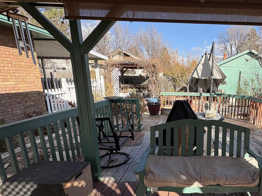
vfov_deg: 58.2
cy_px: 122
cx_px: 191
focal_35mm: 23
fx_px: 174
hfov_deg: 69.8
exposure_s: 1/763
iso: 40
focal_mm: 2.22
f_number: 2.2
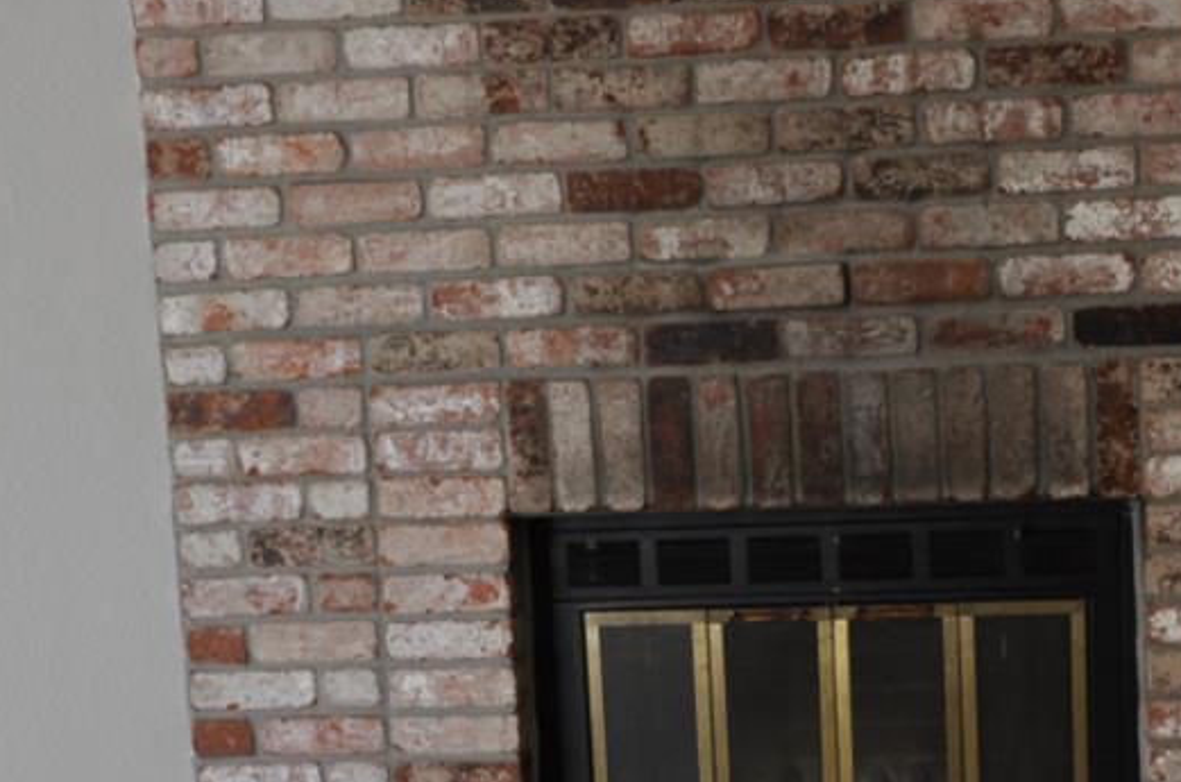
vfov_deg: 18.4
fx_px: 2404
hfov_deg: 27.5
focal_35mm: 73
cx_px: 730
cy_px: 588
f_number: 4.5
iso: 400
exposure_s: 1/100
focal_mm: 17
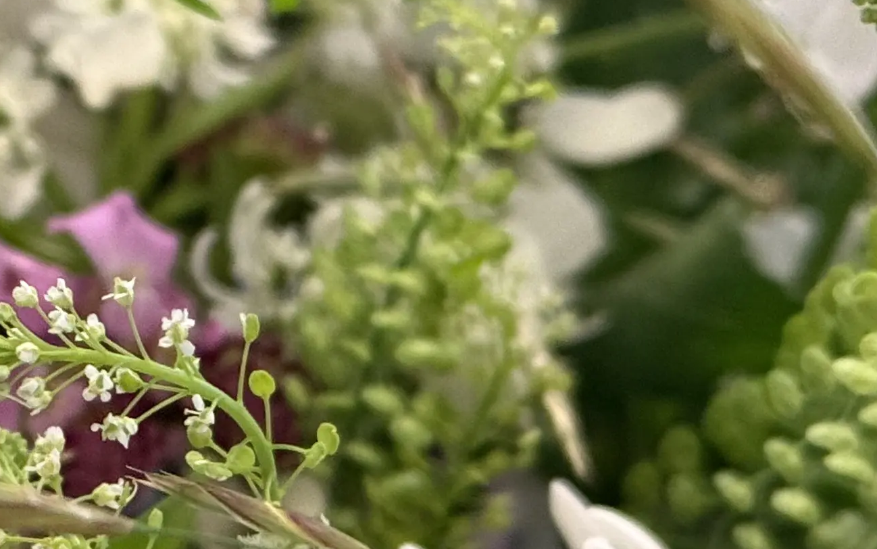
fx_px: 3777
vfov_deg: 8.3
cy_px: 400
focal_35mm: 158
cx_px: -166
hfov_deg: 12.9
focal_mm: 6.76
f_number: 1.78
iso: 250
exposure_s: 1/50
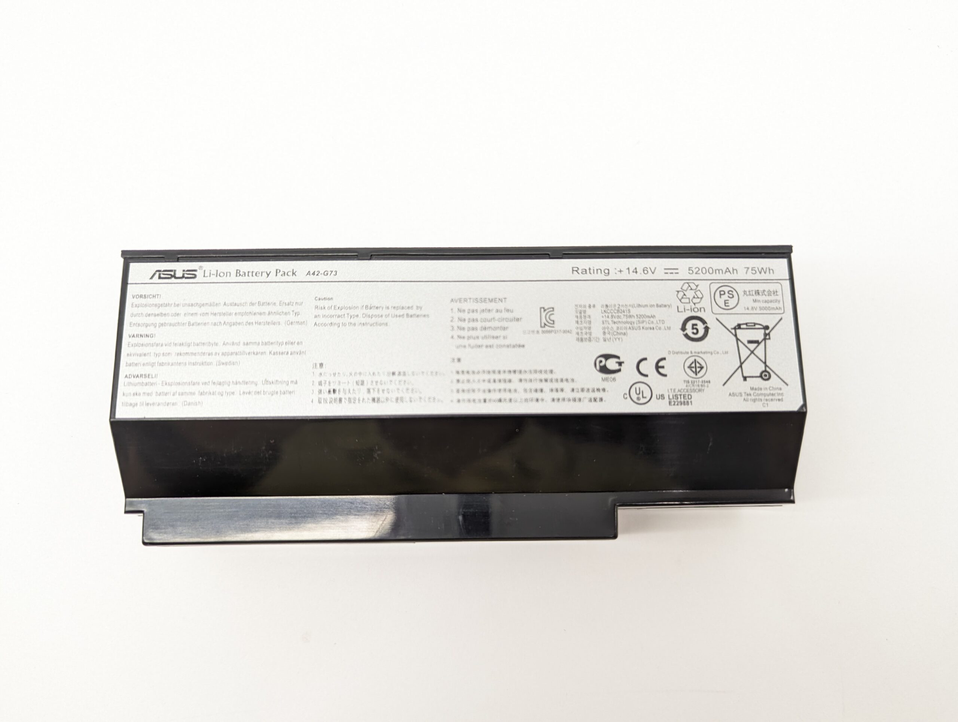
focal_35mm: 24
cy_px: 361
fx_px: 665
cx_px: 479
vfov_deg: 56.9
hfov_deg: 71.5
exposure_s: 1/90
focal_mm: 6.81
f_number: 1.85
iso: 123
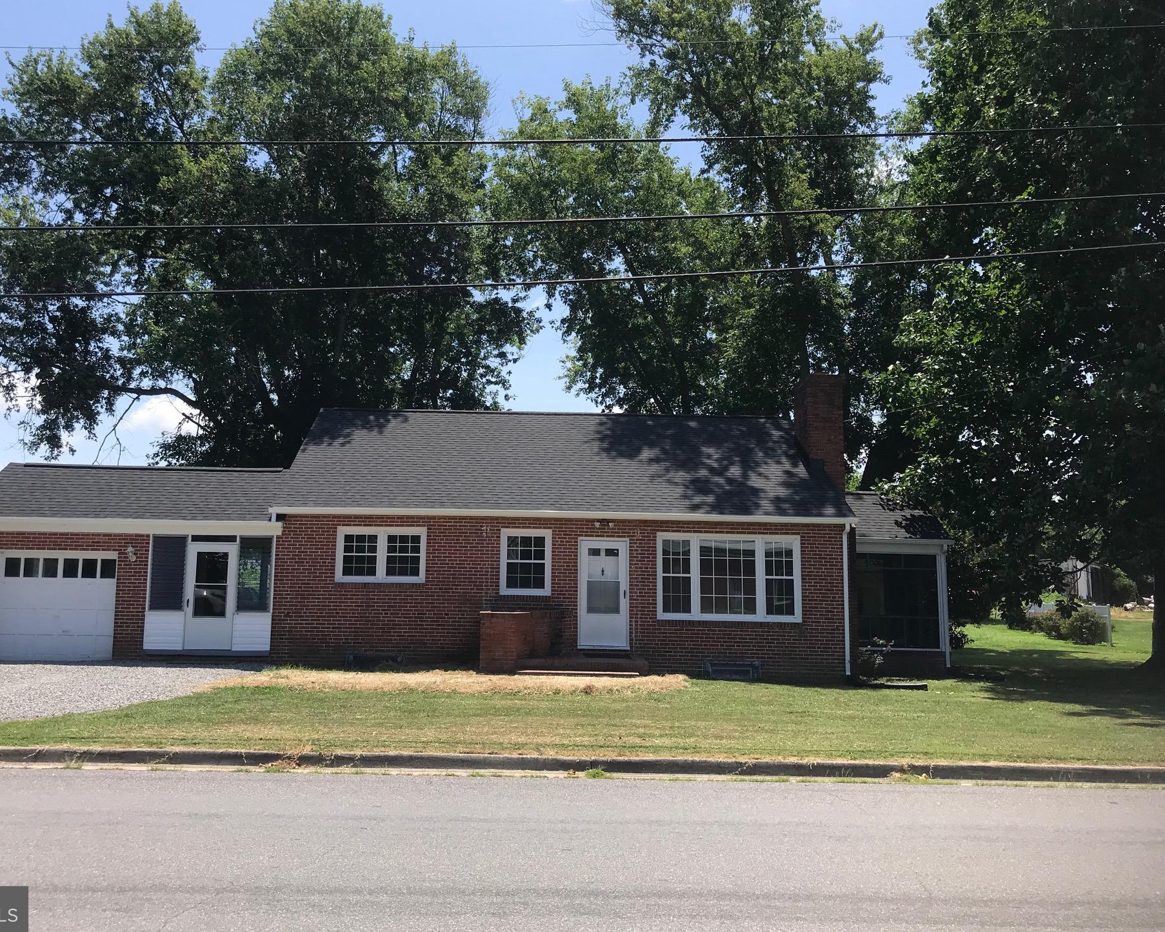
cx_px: 528
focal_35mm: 31
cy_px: 443
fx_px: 1069
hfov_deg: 57.1
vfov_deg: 47.1
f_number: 1.8
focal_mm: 3.99
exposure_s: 1/1842
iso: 20
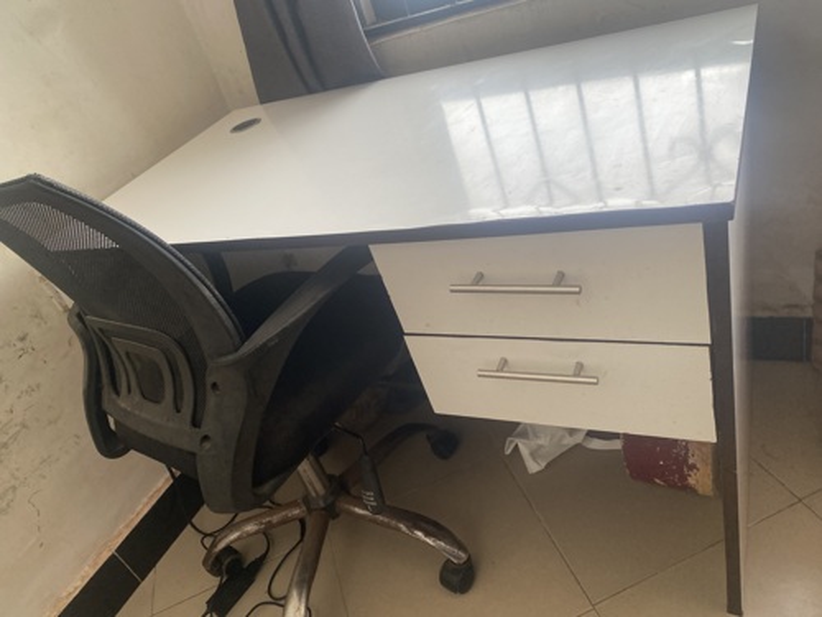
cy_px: 308
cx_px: 411
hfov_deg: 67.3
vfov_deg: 53.1
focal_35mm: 26
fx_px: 617
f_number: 1.8
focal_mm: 4.25
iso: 125
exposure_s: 1/121
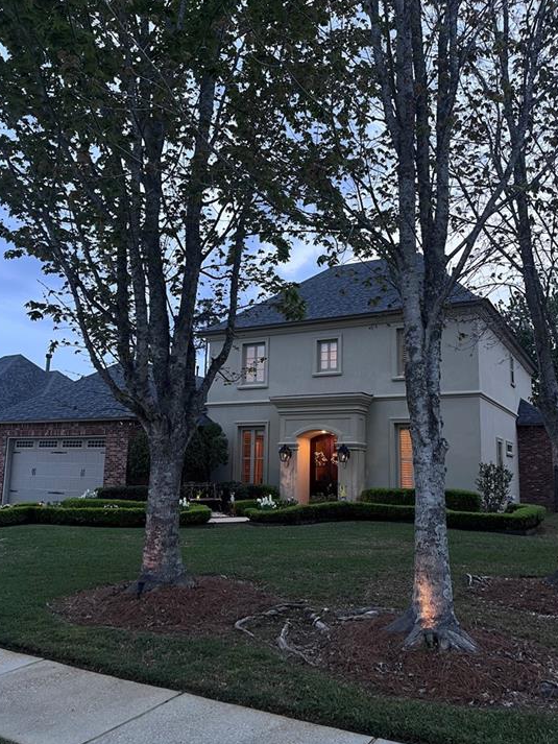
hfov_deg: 49.8
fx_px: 602
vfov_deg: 63.4
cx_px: 287
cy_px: 380
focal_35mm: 28
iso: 100
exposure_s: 1/60
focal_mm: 5.1
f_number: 1.6
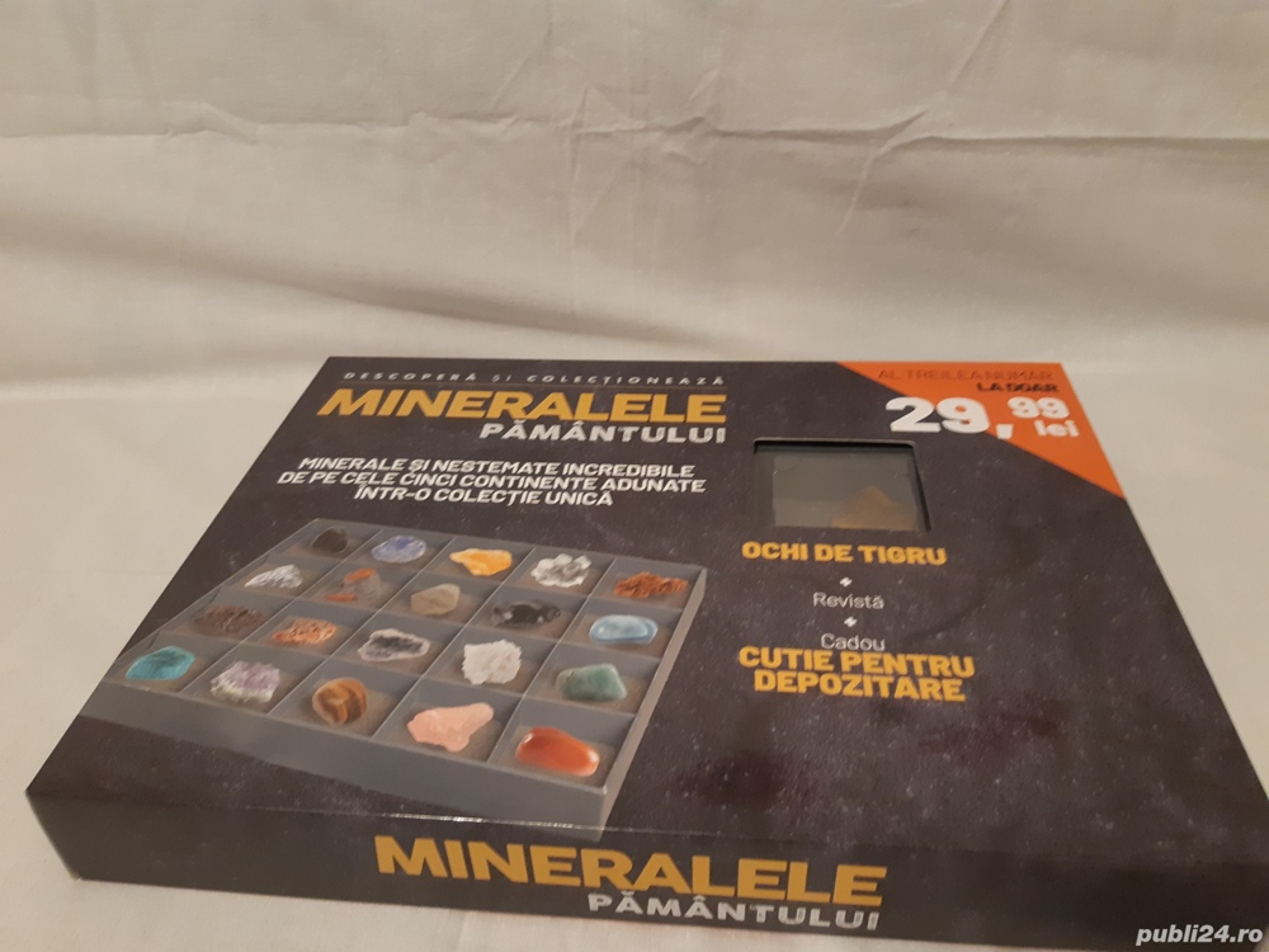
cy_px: 476
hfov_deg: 67.3
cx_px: 634
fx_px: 953
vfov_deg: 53.1
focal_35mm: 26
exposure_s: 1/33
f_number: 1.7
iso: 250
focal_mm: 3.93
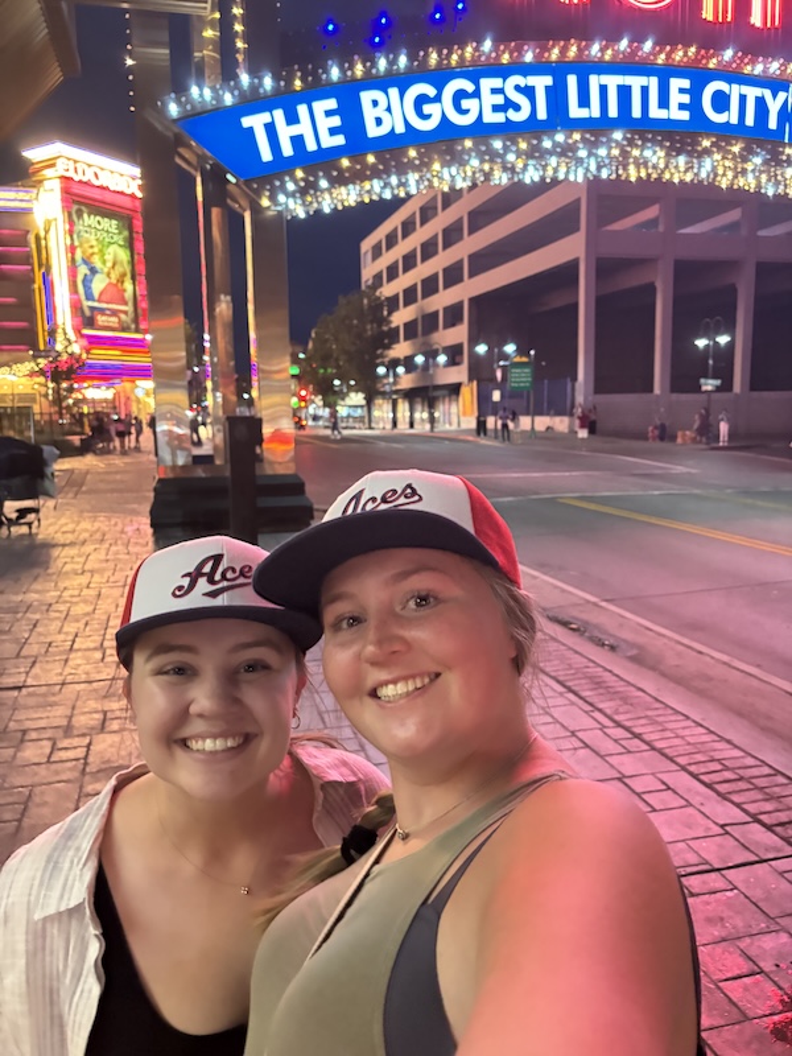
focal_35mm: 26
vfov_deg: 67.3
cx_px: 396
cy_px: 528
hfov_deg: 53.1
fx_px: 793
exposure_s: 1/30
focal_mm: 5.96
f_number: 1.6
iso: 1000
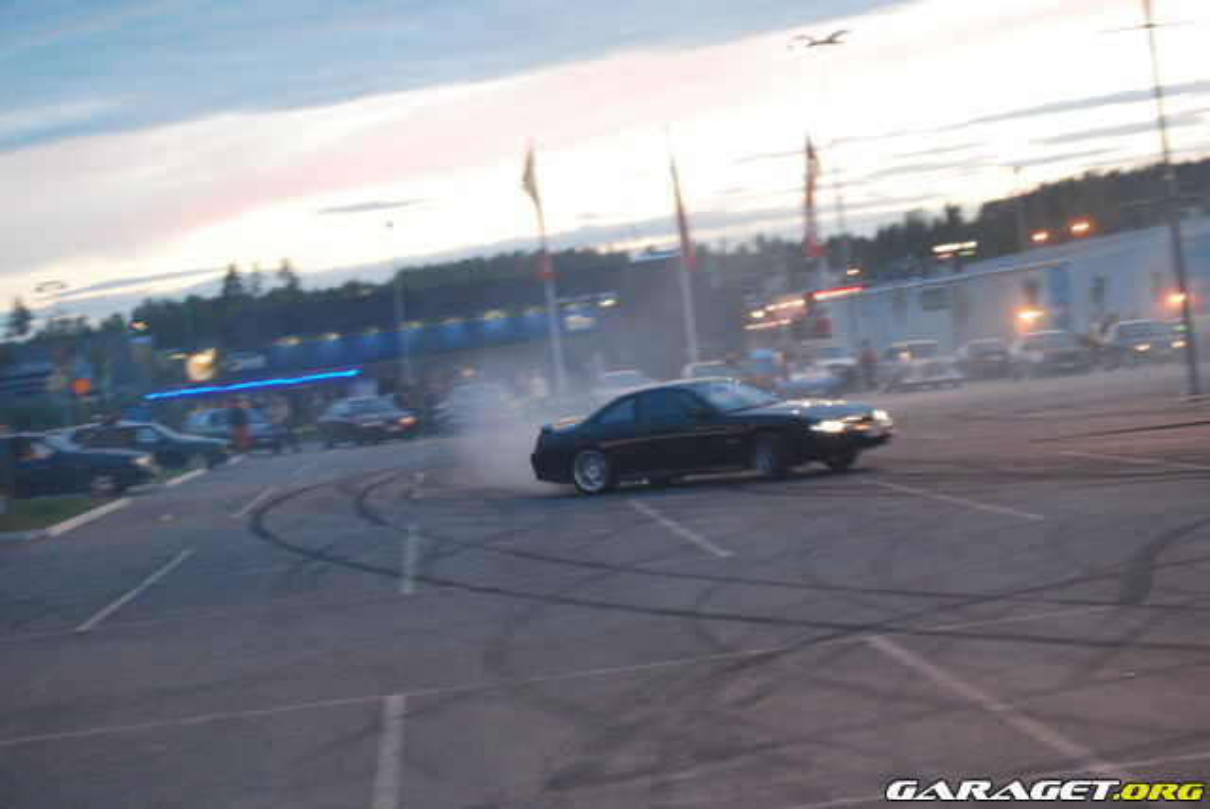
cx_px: 605
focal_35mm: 82
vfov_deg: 16.6
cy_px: 404
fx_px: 2775
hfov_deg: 24.6
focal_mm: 55
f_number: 5.6
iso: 1600
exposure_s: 1/20
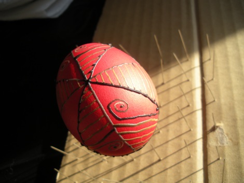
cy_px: 92
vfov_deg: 39.7
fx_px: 254
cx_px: 122
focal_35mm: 36
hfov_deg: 51.3
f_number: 3.5
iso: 64
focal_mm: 6.3
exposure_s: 1/140
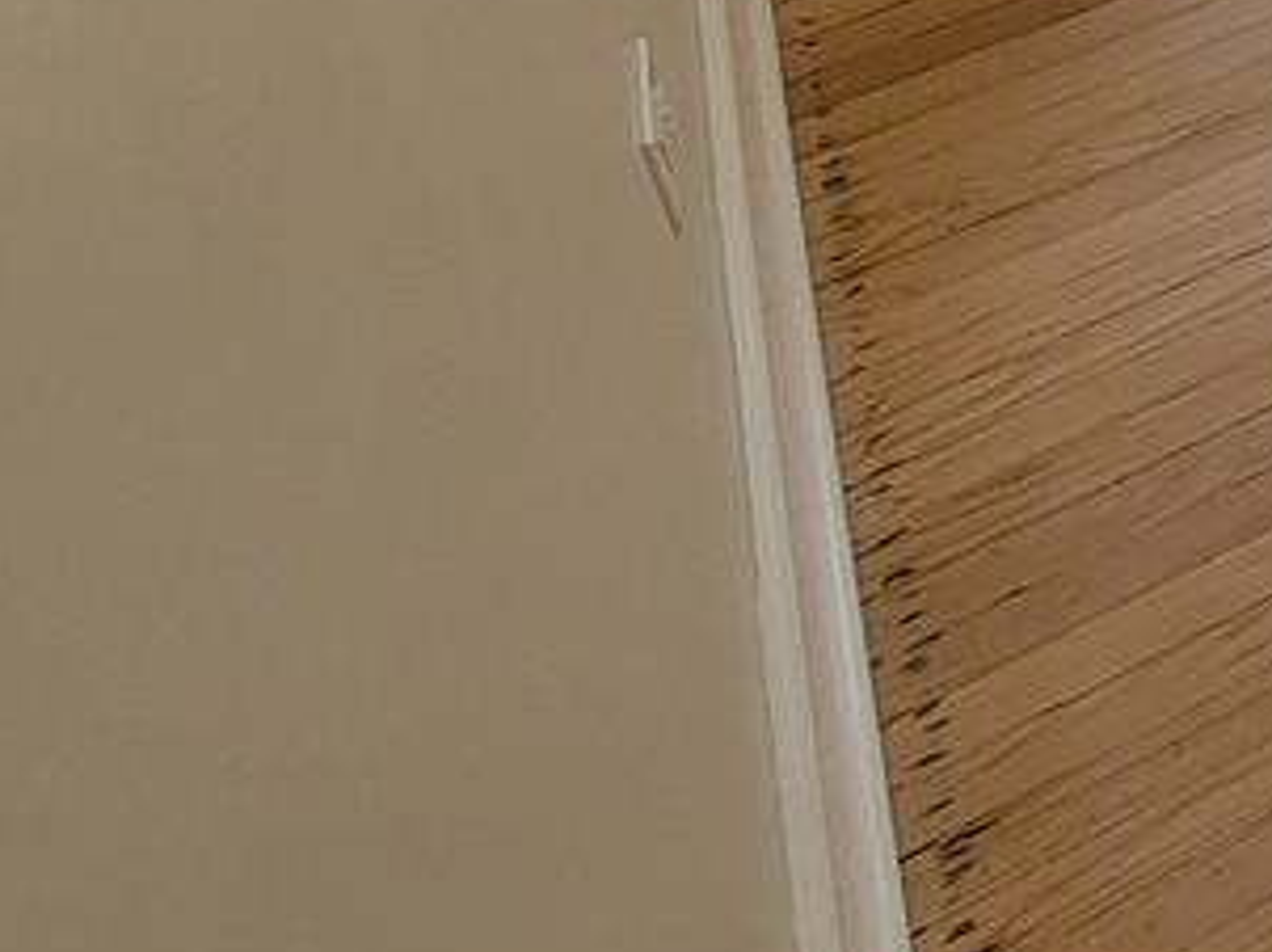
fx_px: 2276
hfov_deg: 17.4
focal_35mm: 62
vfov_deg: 17.6
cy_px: -889
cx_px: 2746
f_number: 2.2
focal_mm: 2.2
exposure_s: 1/136
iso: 50
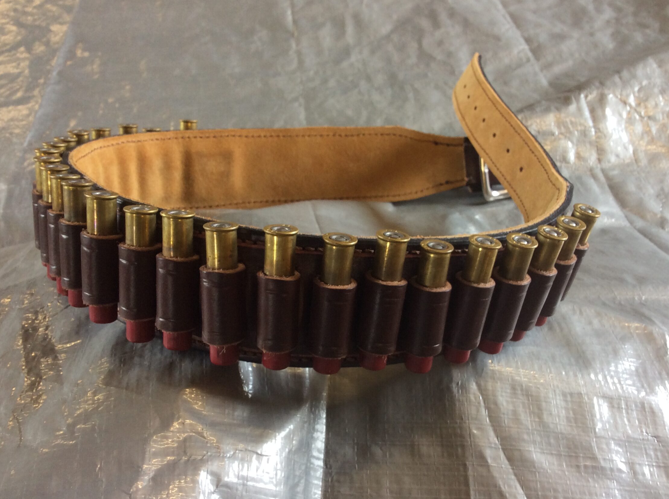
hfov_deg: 50.2
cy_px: 273
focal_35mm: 37
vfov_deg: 38.5
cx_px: 348
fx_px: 714
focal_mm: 3.3
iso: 50
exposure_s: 1/25
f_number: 2.4
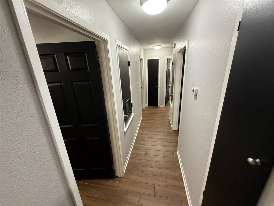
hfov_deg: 102.1
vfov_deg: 85.7
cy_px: 103
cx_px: 137
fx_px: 111
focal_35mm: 14
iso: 250
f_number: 2.2
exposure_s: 1/60
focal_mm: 2.22
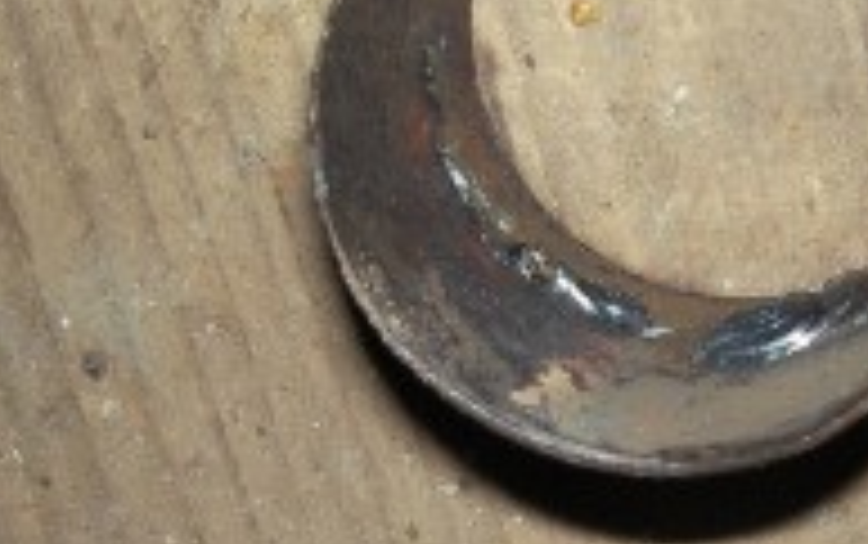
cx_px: 668
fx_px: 2107
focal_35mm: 89
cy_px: 427
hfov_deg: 23.0
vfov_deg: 14.6
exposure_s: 1/30
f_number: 6.6
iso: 100
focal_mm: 6.3
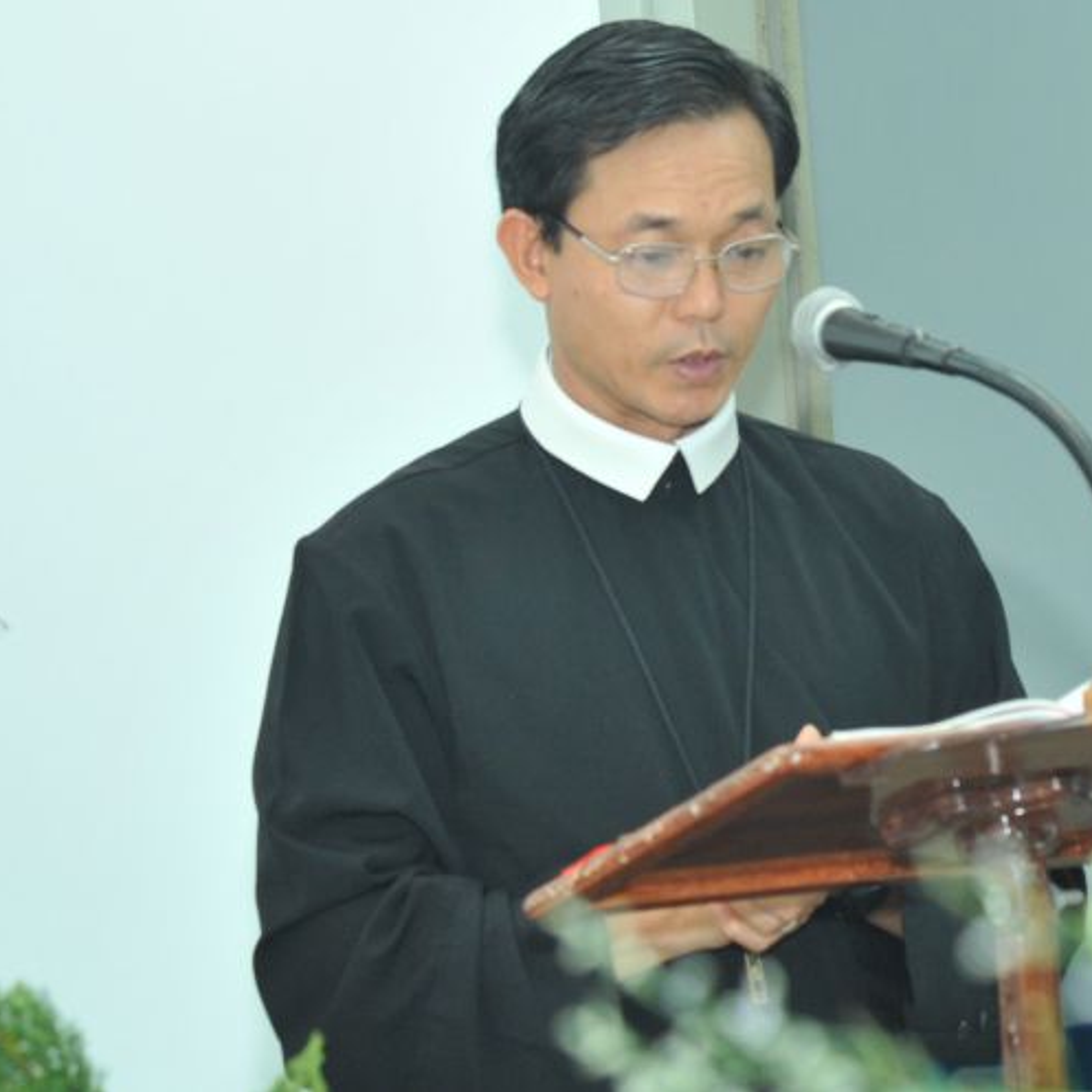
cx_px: 710
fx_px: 3890
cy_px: 545
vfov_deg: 16.0
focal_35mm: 109
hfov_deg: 16.0
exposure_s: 1/60
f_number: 4.5
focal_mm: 85
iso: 1600
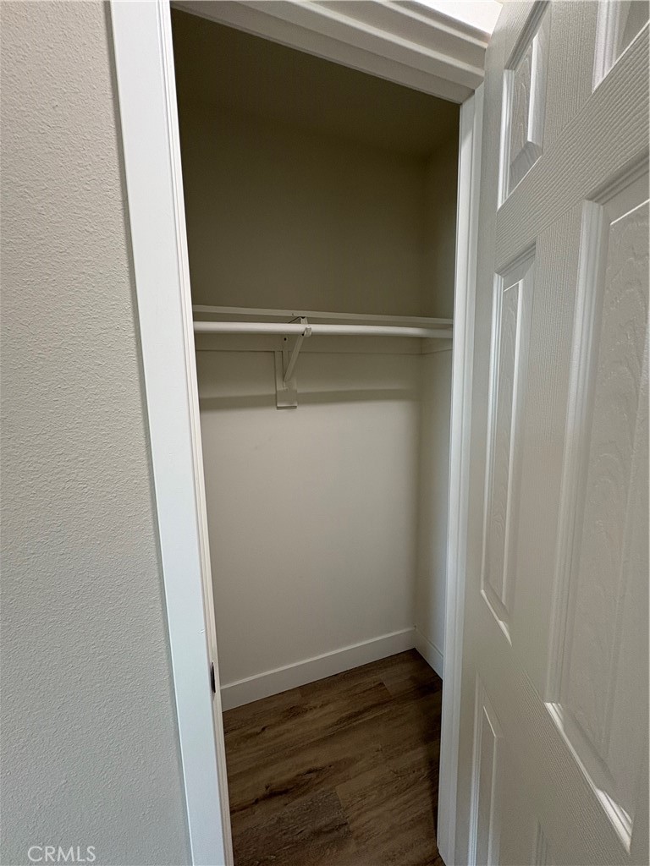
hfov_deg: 85.7
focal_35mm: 14
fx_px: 351
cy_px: 433
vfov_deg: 102.1
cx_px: 325
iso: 160
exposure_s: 1/60
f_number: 2.2
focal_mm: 2.22
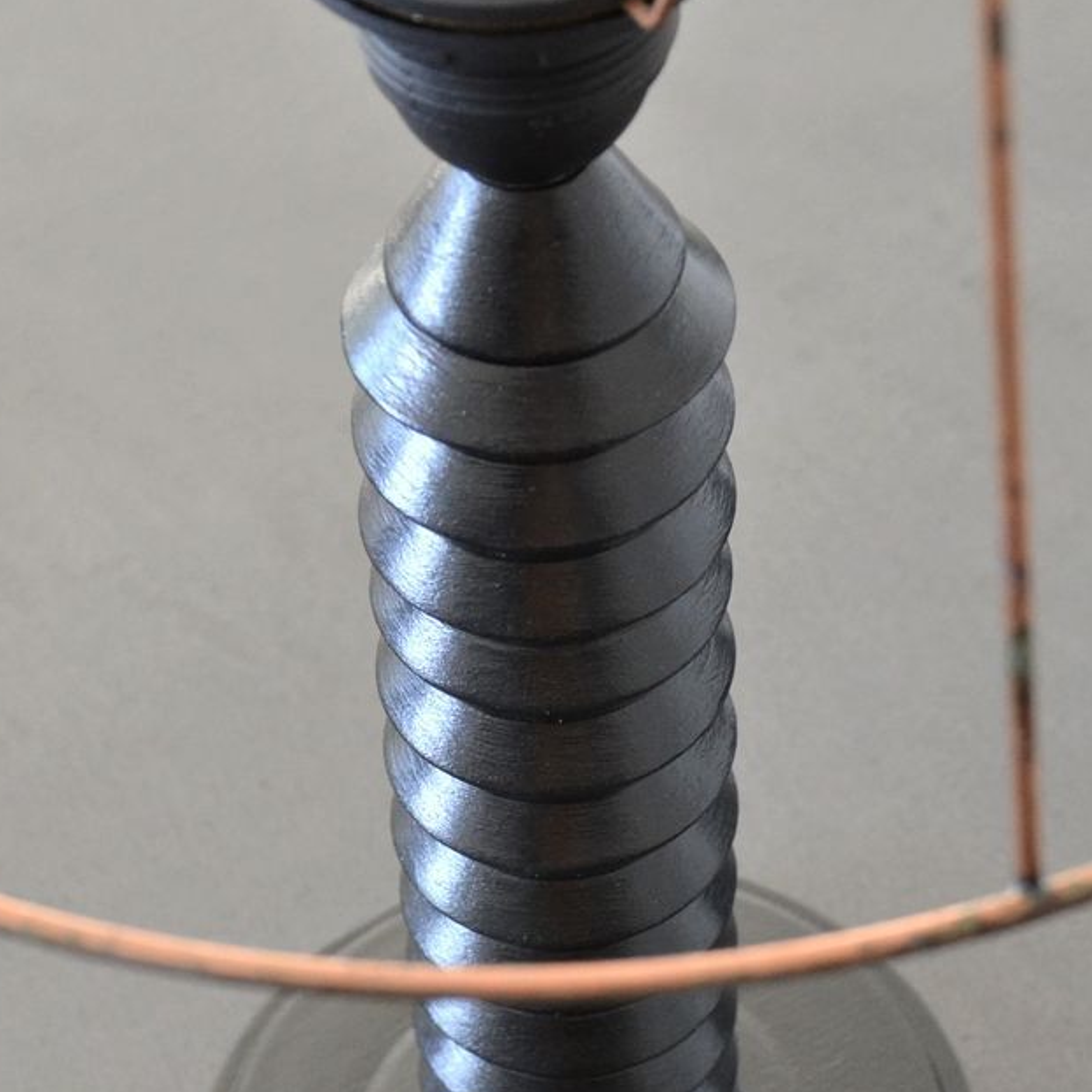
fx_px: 2962
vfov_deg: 20.8
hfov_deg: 20.9
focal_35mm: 83
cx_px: 567
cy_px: 753
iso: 800
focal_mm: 30
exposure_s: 1/60
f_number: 4.2
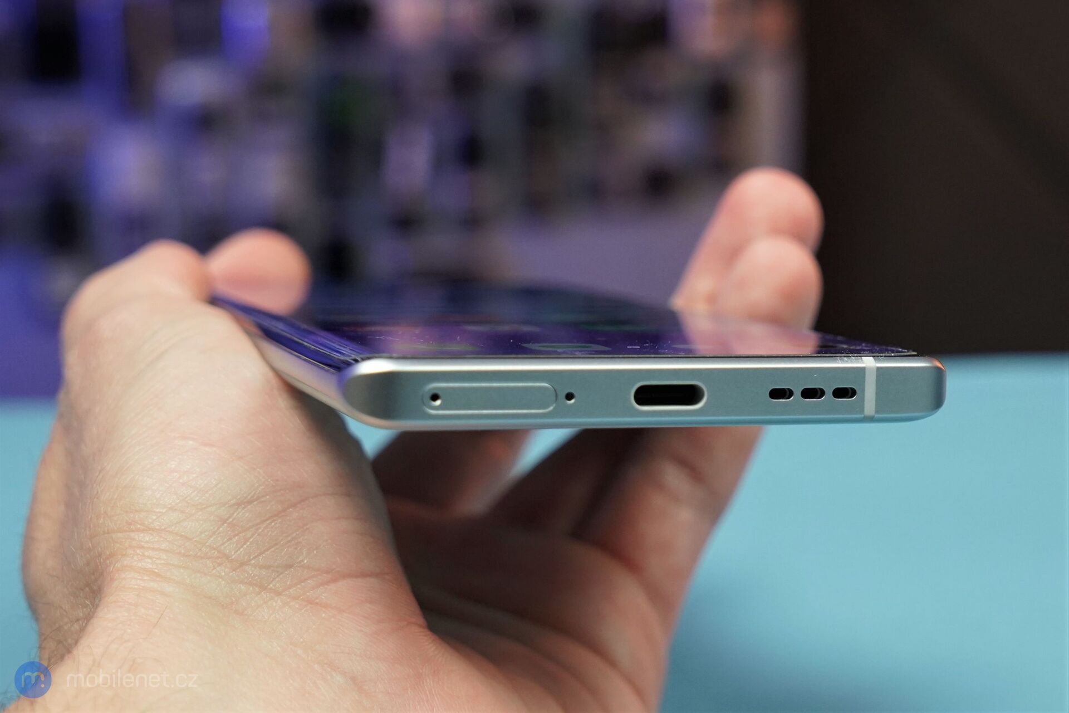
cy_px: 356
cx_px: 534
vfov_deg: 28.6
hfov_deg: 41.9
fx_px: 1396
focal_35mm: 47
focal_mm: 47
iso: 2000
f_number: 7.1
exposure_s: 1/160
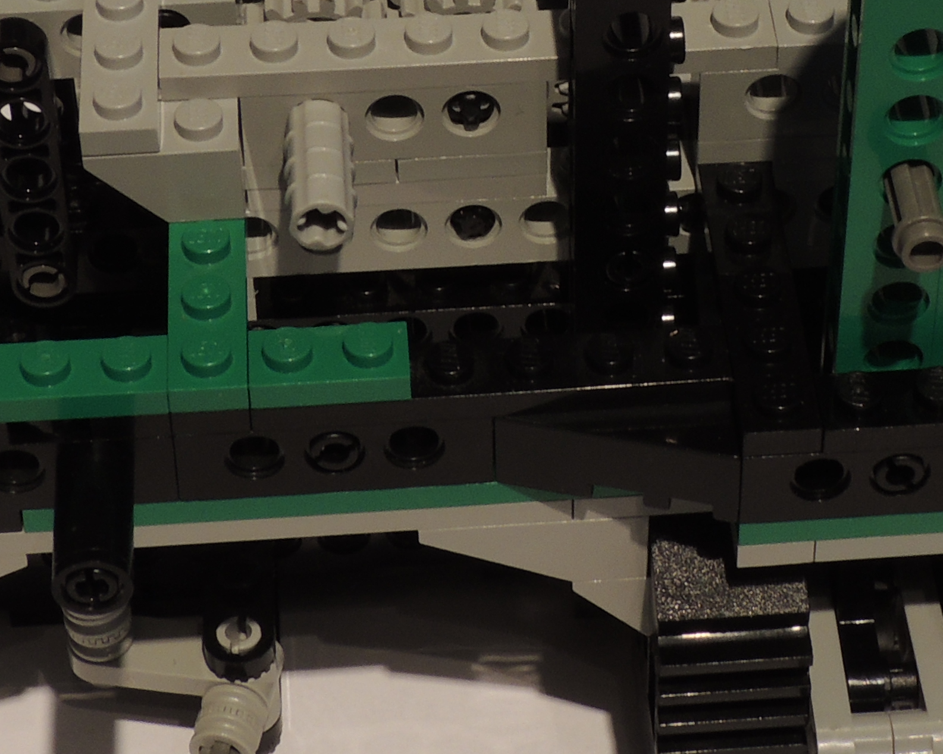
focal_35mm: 122
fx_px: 3405
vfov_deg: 12.5
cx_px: 612
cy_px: 63
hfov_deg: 15.7
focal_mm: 7.6
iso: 100
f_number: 6.8
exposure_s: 1/2.5
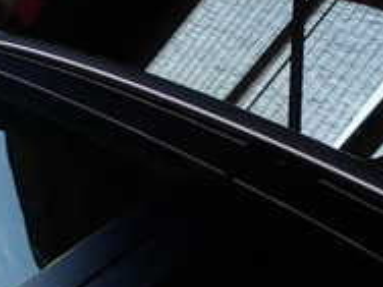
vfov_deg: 14.4
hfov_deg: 18.1
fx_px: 1062
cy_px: 432
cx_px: -196
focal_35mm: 96
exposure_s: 1/125
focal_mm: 5.4
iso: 100
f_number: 3.2
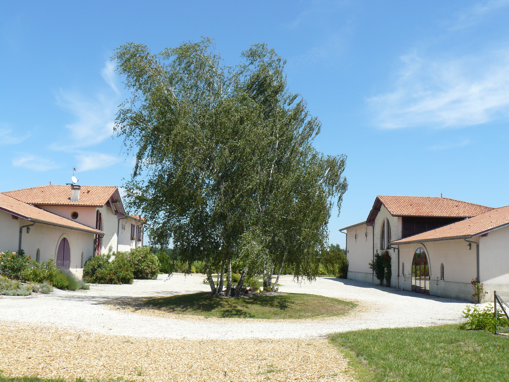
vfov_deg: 39.7
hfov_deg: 51.4
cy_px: 191
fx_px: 529
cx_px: 254
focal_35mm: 36
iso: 100
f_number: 5.6
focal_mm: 6
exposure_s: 1/320
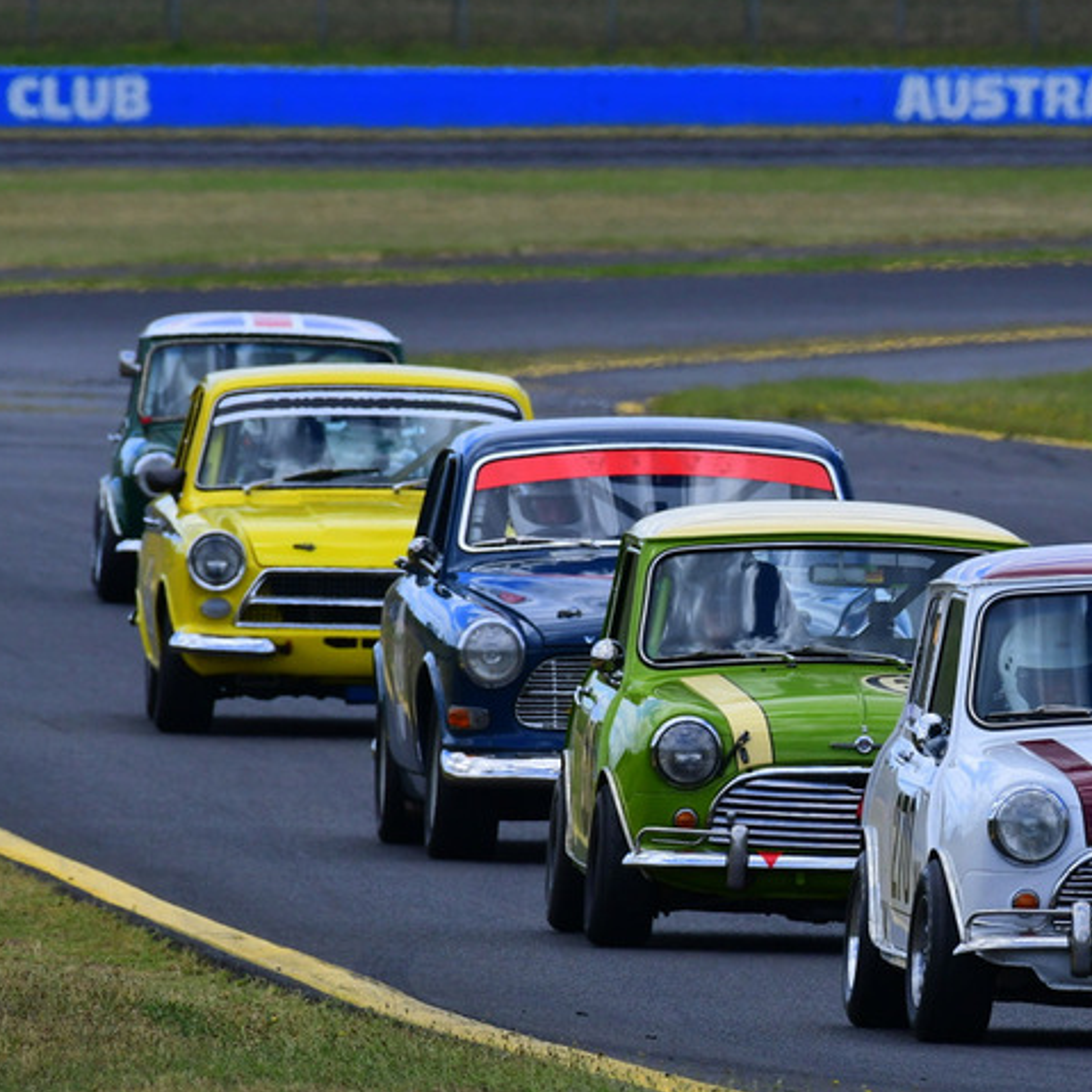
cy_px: 543
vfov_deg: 1.6
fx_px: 38010
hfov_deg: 1.6
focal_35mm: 1065
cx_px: 882
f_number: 13
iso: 640
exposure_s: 1/640
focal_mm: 500
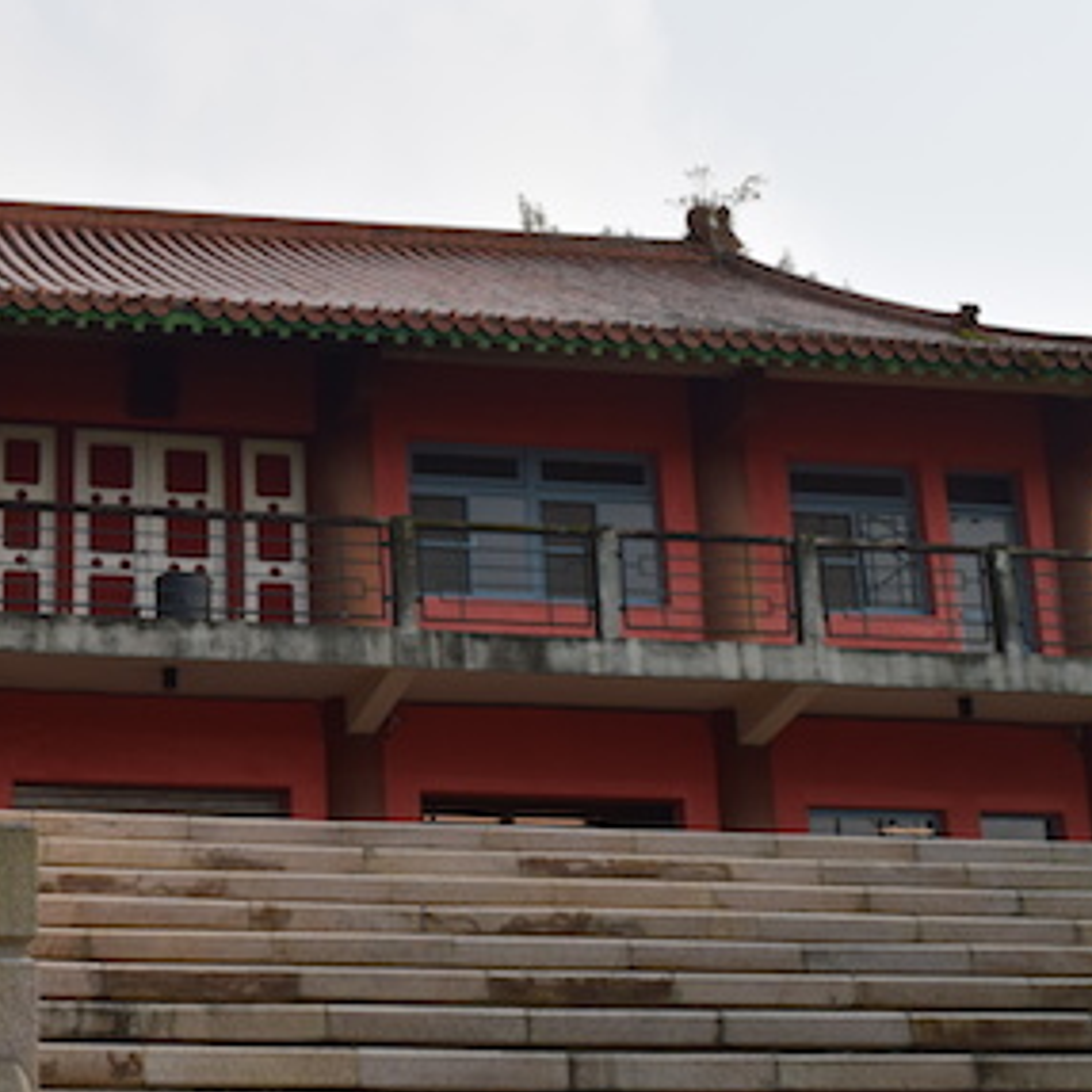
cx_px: 31
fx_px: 2387
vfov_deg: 25.8
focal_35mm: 67
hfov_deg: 24.7
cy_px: 535
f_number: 11
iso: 400
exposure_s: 1/500
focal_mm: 25
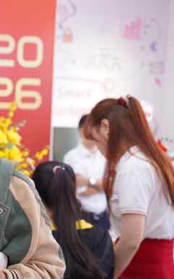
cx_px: -88
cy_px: 172
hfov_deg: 14.5
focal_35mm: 84
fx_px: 635
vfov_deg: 24.7
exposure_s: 1/125
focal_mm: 39.3
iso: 640
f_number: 2.8
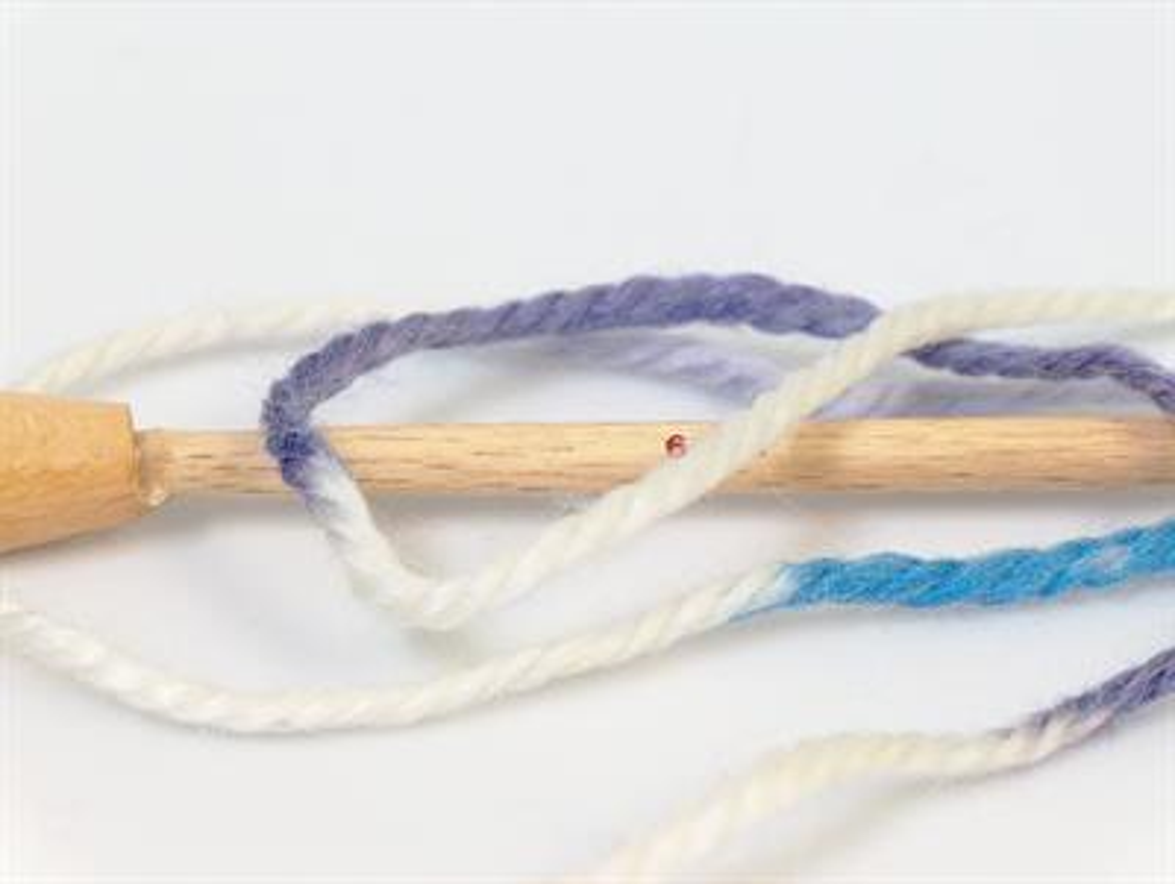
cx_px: 588
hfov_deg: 17.0
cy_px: 442
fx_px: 3942
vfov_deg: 12.8
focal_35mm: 116
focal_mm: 23.76
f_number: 3
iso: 200
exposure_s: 1/37
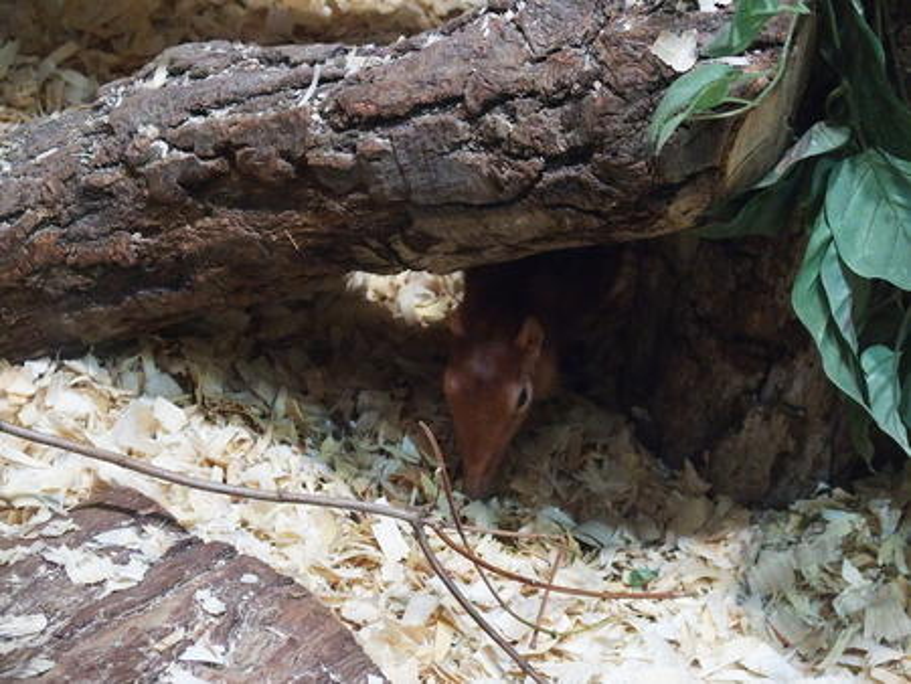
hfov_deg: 14.6
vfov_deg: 11.0
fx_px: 3555
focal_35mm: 135
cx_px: 456
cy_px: 342
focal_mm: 28.8
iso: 1250
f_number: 2.8
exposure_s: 1/30
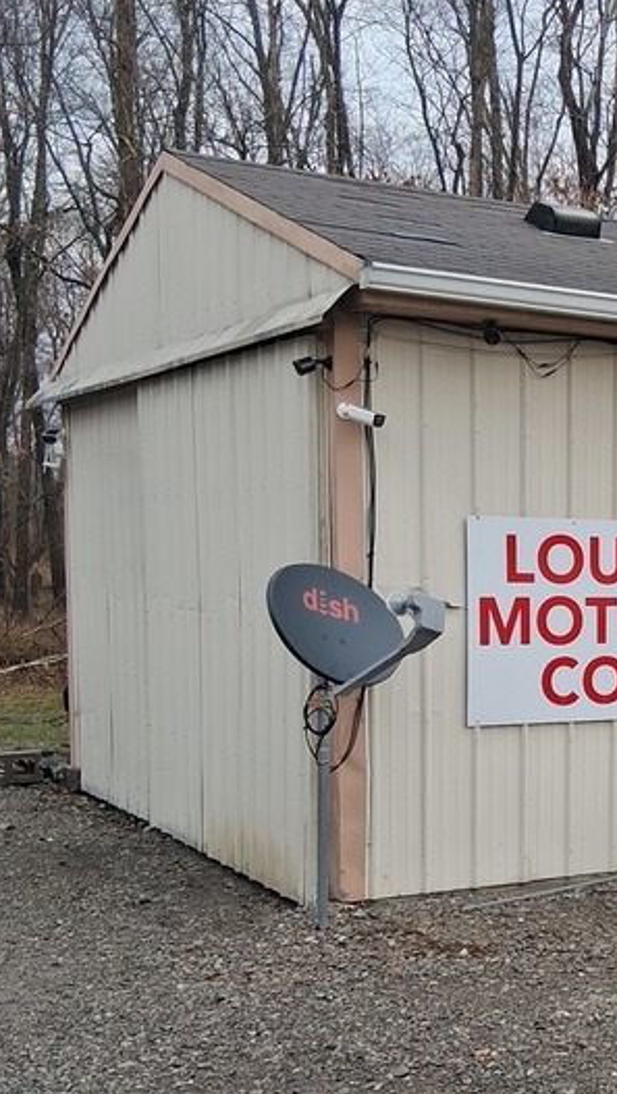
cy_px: 702
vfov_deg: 35.7
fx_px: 1685
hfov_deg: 19.1
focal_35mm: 58
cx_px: 812
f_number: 1.8
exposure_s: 1/197
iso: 25
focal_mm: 3.98
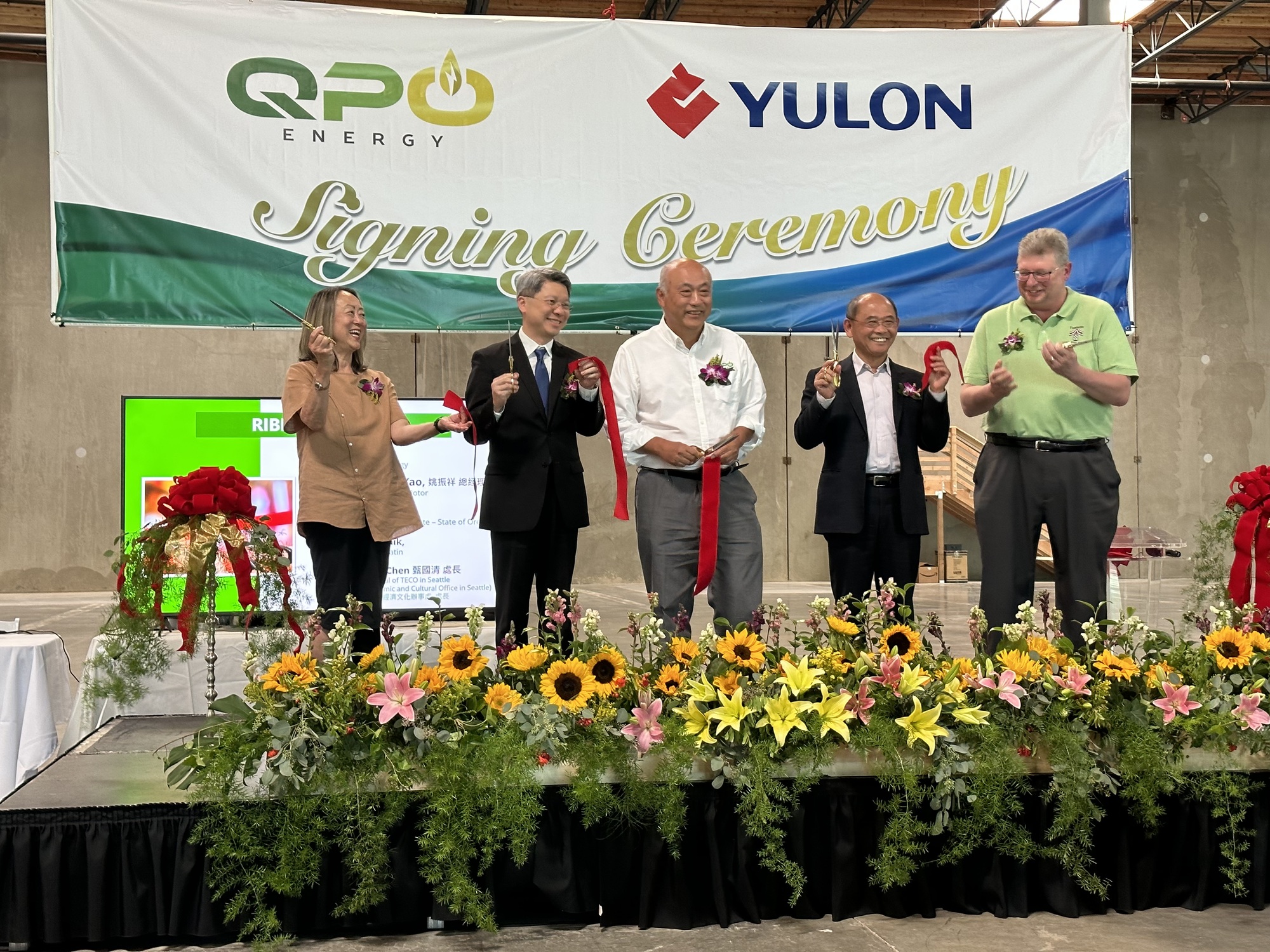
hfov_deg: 39.7
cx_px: 635
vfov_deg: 30.3
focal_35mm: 48
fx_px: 1761
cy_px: 476
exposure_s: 1/60
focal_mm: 6.86
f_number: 1.78
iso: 160
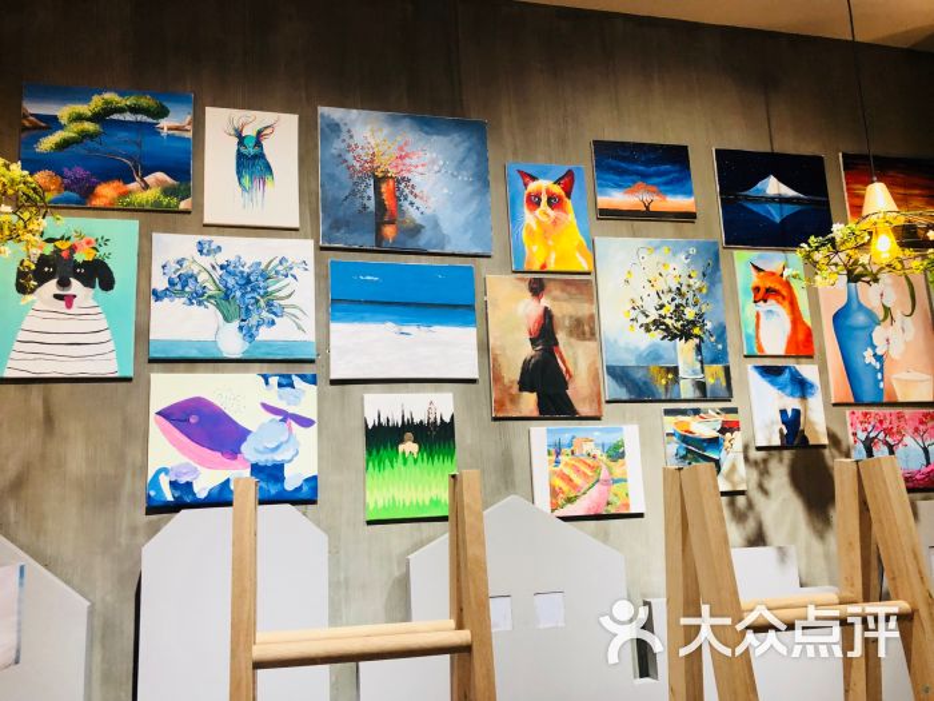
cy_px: 350
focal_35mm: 28
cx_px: 467
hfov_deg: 63.4
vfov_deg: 49.7
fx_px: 755
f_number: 1.8
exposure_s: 1/33
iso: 25
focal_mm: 4
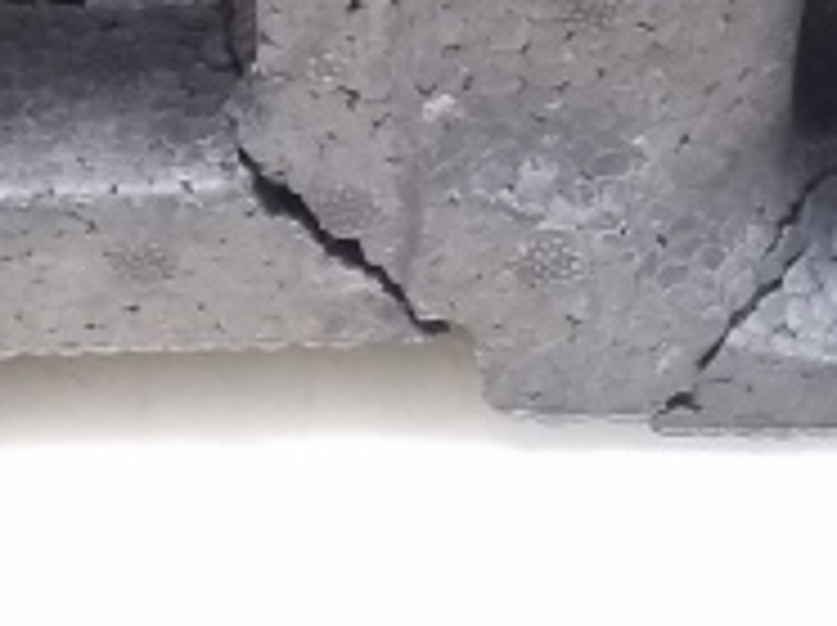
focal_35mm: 149
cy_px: -333
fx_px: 3598
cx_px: 364
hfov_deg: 13.3
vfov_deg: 9.6
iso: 250
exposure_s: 1/25
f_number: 1.9
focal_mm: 3.6
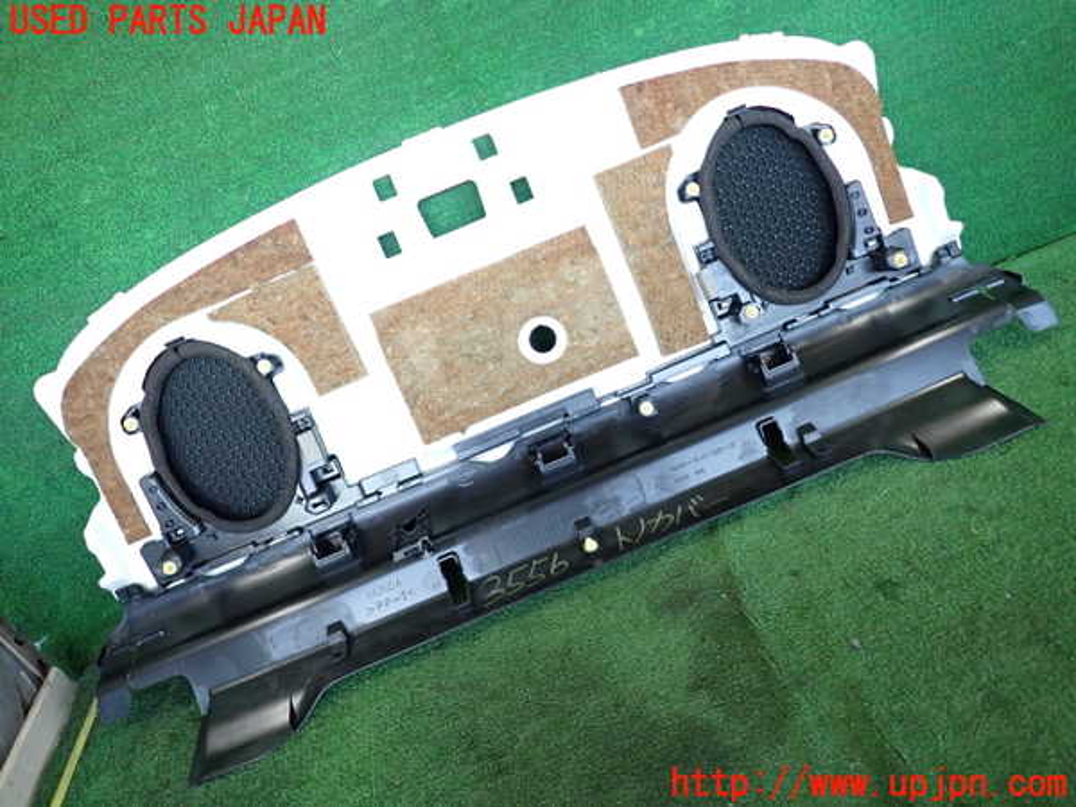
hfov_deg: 69.4
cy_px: 404
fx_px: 777
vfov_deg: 54.9
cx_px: 538
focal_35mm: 25
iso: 500
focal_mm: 4.5
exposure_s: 1/125
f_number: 2
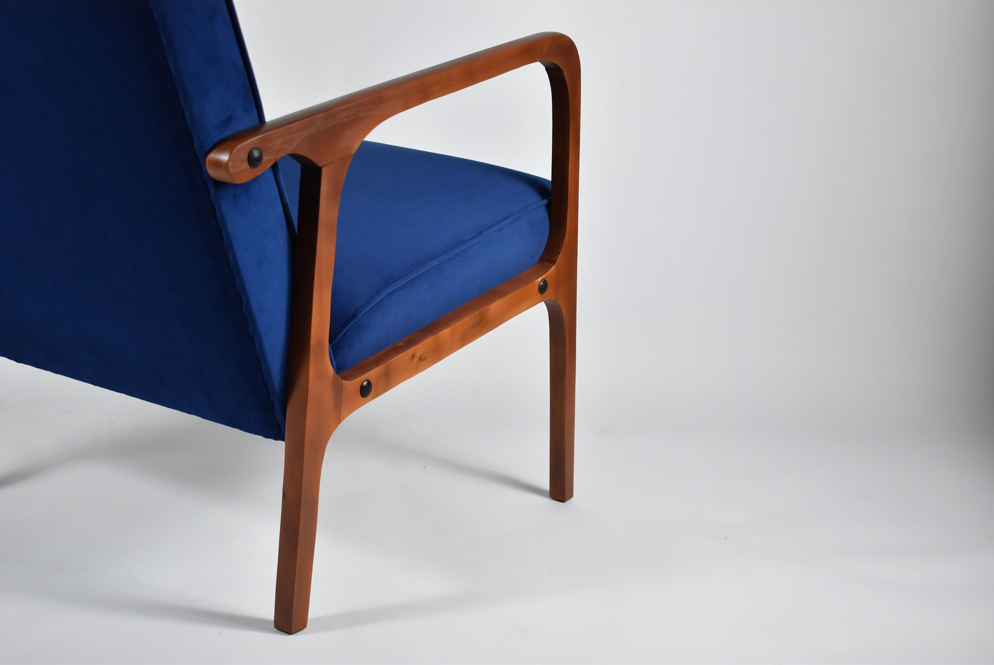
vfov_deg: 25.1
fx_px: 1492
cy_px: 332
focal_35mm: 54
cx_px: 497
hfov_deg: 36.8
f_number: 4.8
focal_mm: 36
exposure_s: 1/125
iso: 800
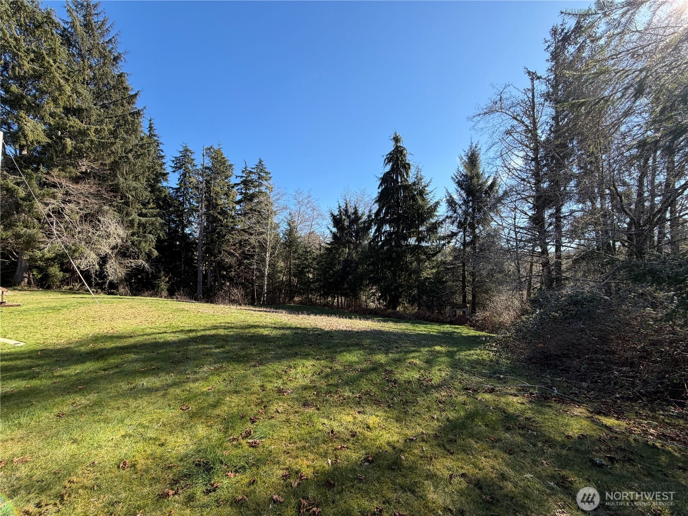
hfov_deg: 102.1
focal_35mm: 14
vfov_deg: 85.7
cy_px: 258
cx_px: 344
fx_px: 278
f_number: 2.2
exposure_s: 1/569
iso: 40
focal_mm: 2.22
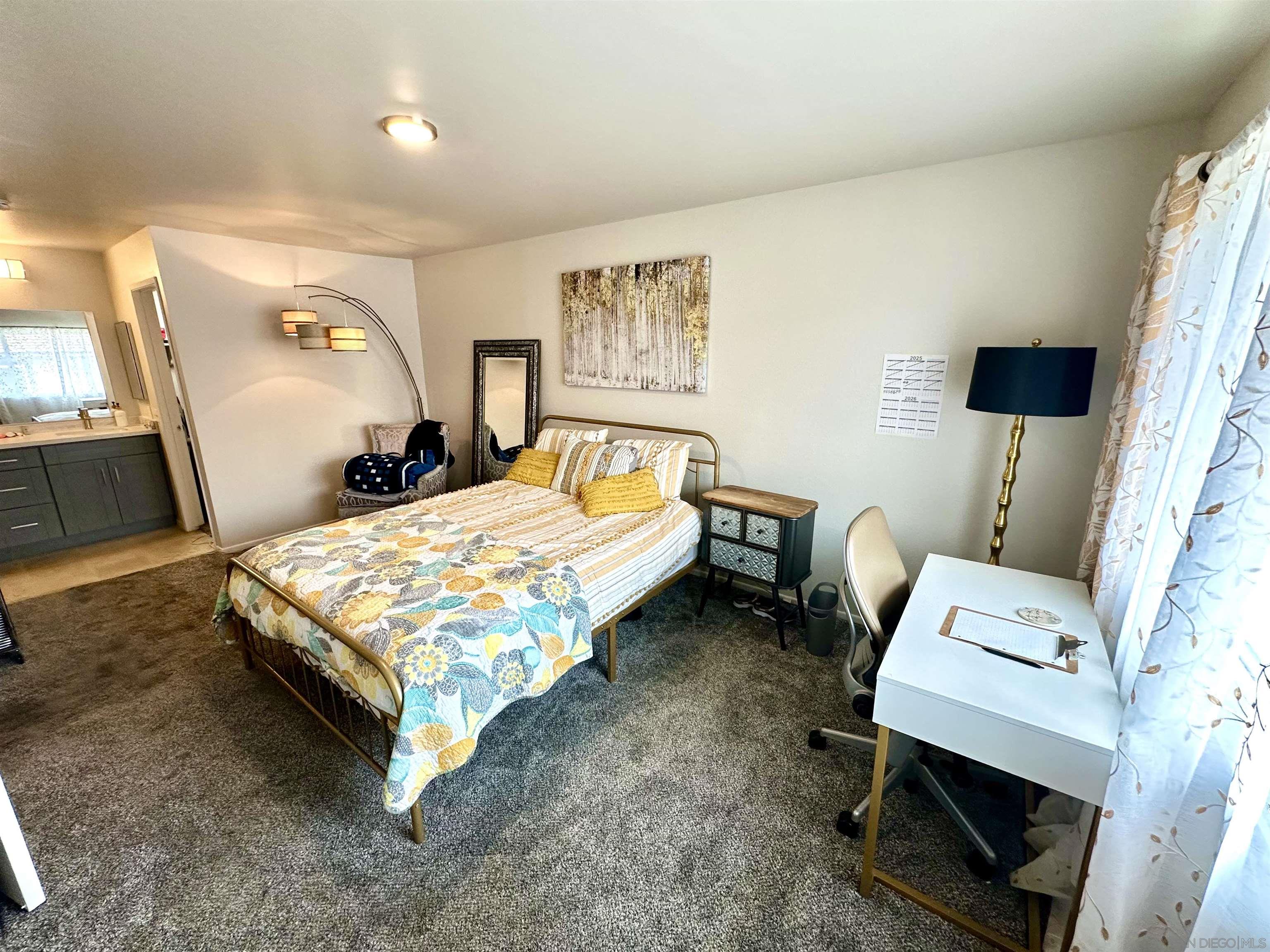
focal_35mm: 14
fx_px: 514
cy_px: 476
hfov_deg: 102.1
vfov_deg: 85.7
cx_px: 635
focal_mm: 2.22
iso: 200
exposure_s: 1/120
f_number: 2.2
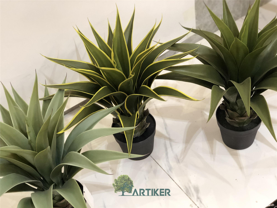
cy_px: 104
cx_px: 138
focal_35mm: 57
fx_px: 456
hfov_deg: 33.8
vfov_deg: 25.7
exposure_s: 1/33
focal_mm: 6.6
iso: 320
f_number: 2.8
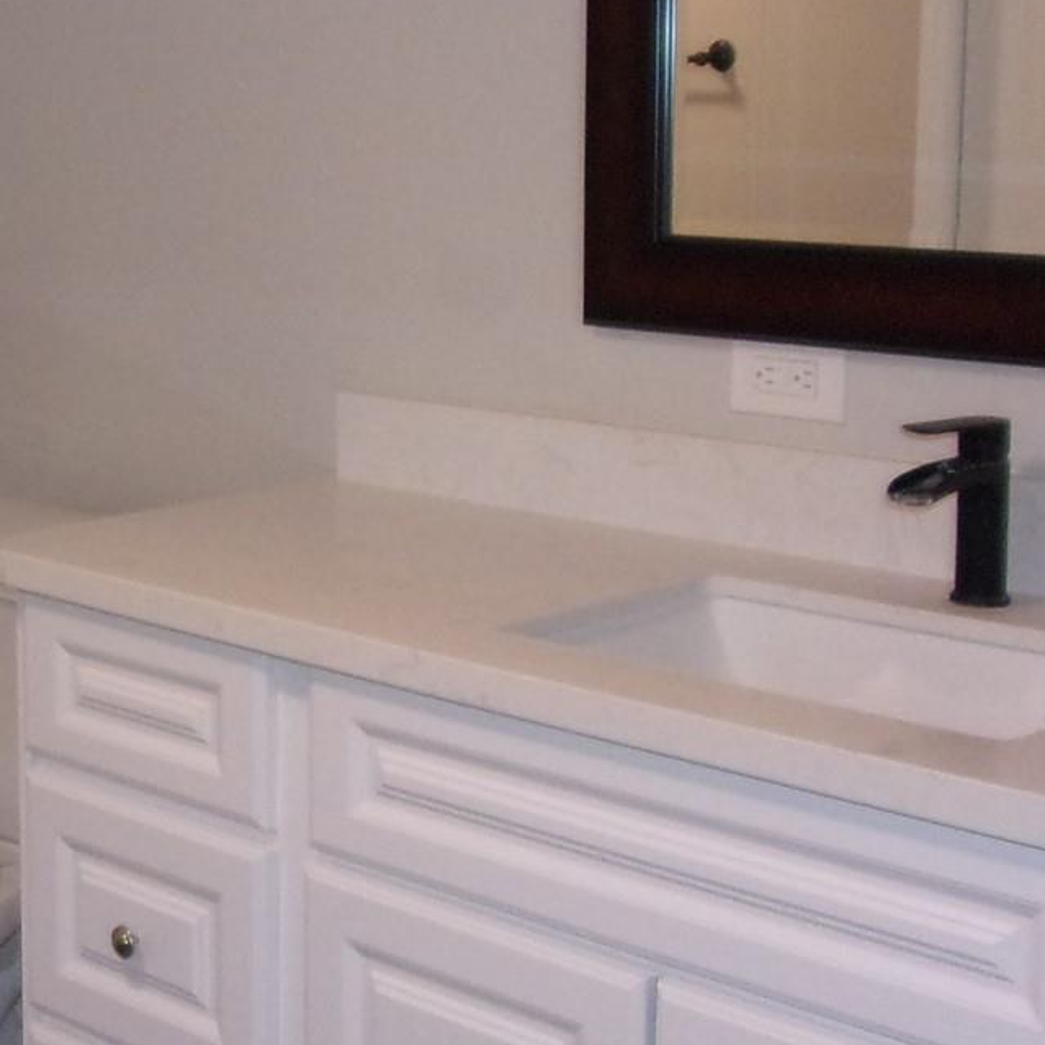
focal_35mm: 68
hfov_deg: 23.8
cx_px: -105
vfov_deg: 25.2
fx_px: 2322
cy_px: 342
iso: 200
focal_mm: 4.3
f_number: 3.3
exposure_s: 1/34
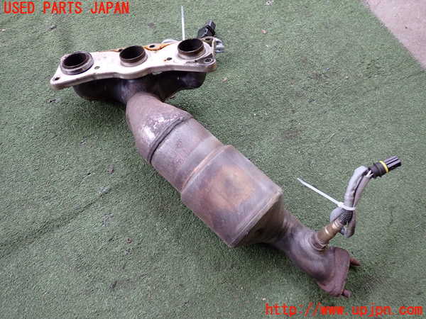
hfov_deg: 60.0
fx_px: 369
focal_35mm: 30
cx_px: 213
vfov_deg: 46.8
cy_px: 160
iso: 200
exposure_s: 1/80
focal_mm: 5.4
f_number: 2.3
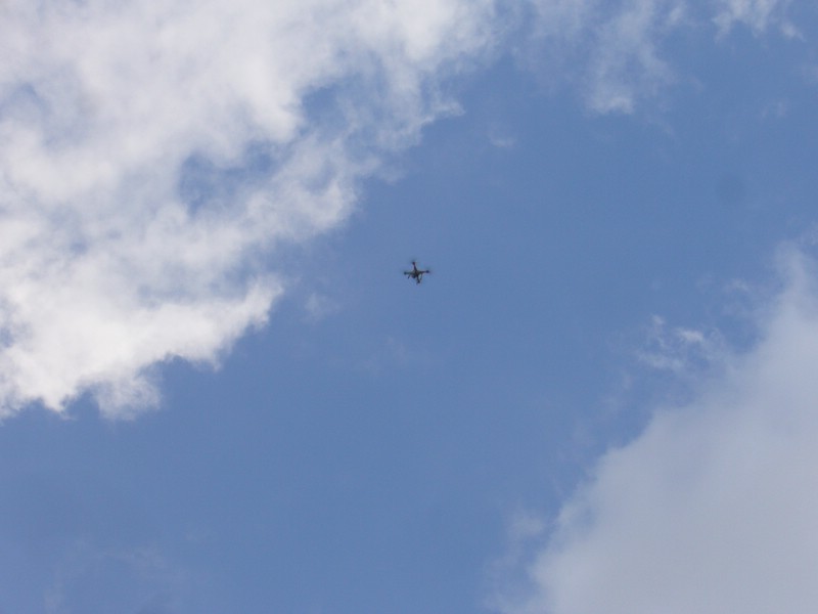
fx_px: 2481
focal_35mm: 105
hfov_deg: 18.7
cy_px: 307
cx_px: 409
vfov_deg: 14.1
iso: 80
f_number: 10
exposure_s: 1/125
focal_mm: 17.4
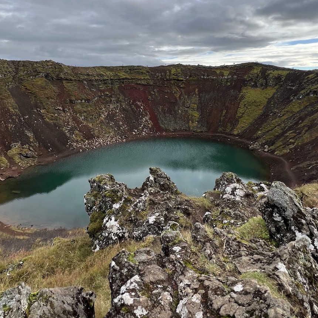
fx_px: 166
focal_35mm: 16
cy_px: 156
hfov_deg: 87.0
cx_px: 139
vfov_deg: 87.4
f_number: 1.8
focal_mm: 1.57
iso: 32
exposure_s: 1/919
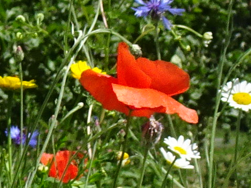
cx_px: -281
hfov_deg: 6.5
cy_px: 318
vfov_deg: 5.0
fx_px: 2117
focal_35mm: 292
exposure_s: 1/800
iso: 80
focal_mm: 6.56
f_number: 4
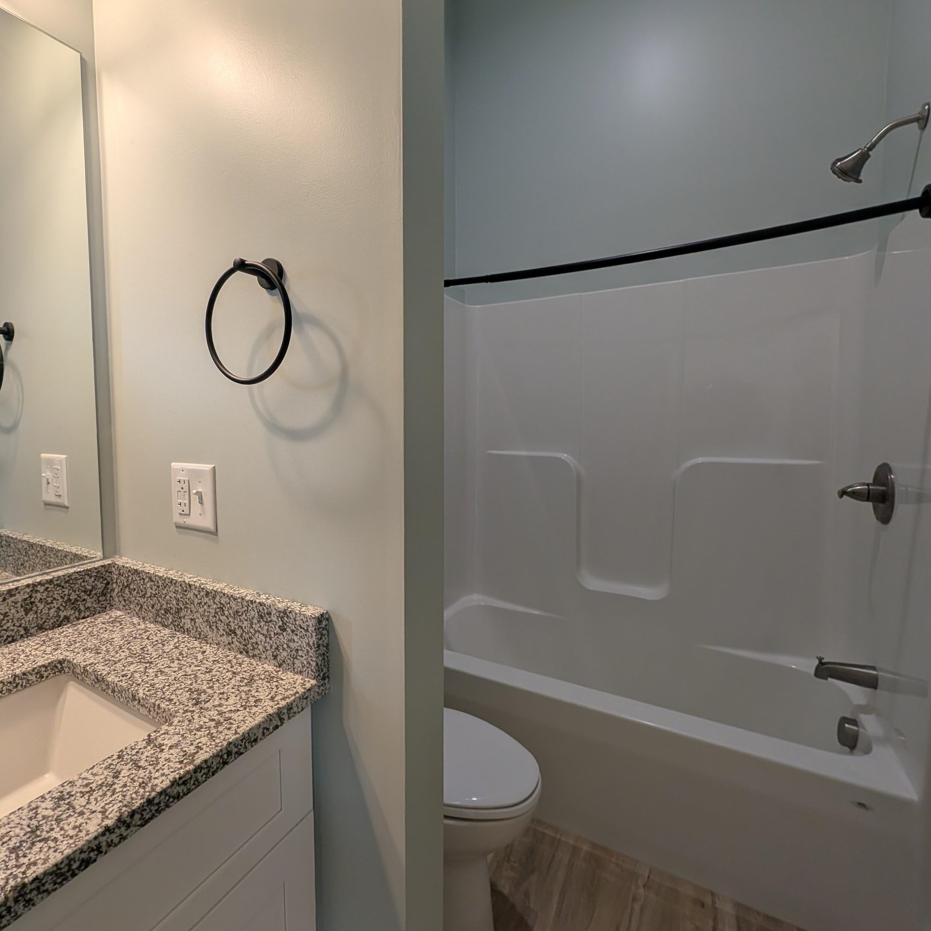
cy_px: 449
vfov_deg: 91.1
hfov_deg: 90.2
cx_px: 382
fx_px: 456
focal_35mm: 15
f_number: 1.7
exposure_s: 1/164
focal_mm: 2.02
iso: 43
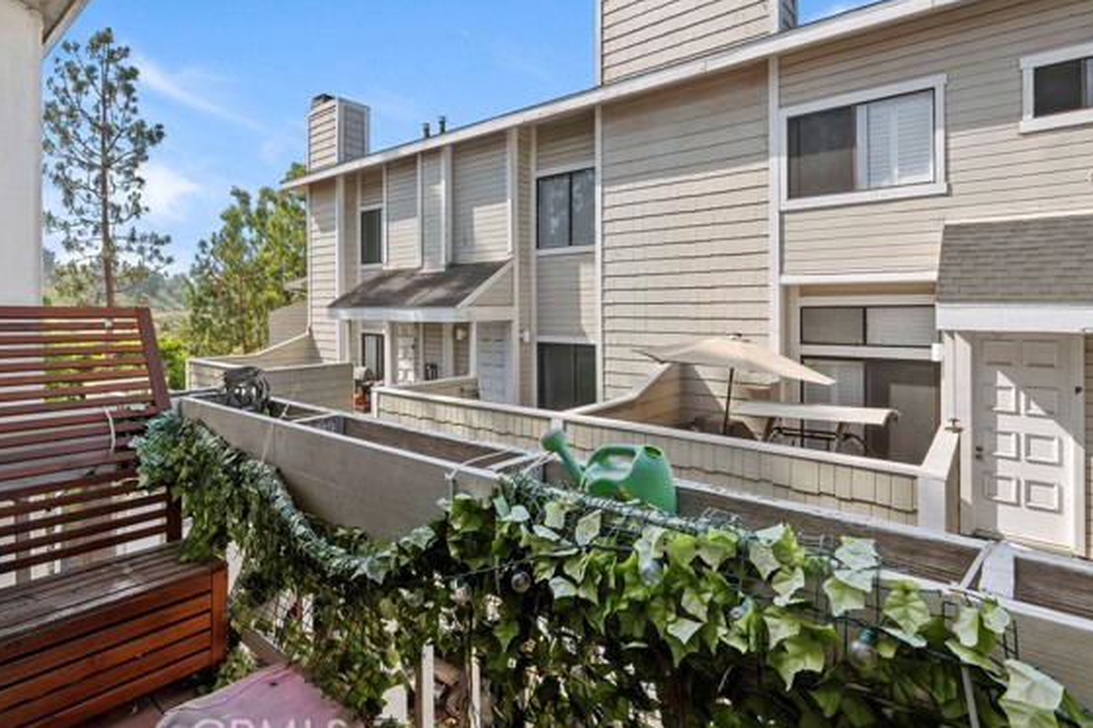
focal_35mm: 16
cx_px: 554
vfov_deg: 73.7
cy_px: 349
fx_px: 486
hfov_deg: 96.7
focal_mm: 14
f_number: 13
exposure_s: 1/400
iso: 500
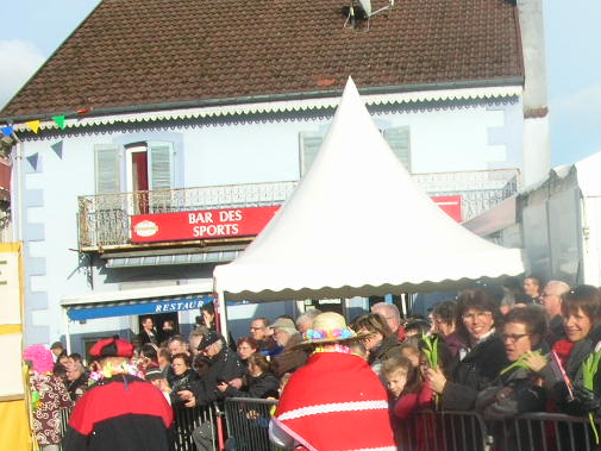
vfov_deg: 20.3
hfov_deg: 26.5
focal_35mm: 71
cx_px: 541
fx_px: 1233
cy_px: 419
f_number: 5.6
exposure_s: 1/237
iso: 50
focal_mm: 5.8
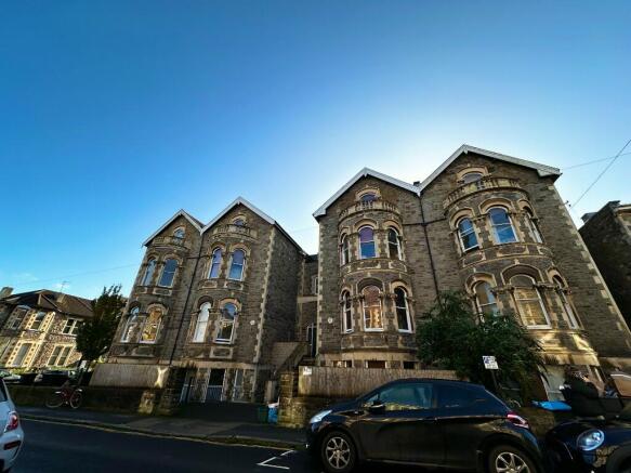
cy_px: 236
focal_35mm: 14
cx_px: 316
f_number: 2.2
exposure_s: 1/1103
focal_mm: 2.22
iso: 50
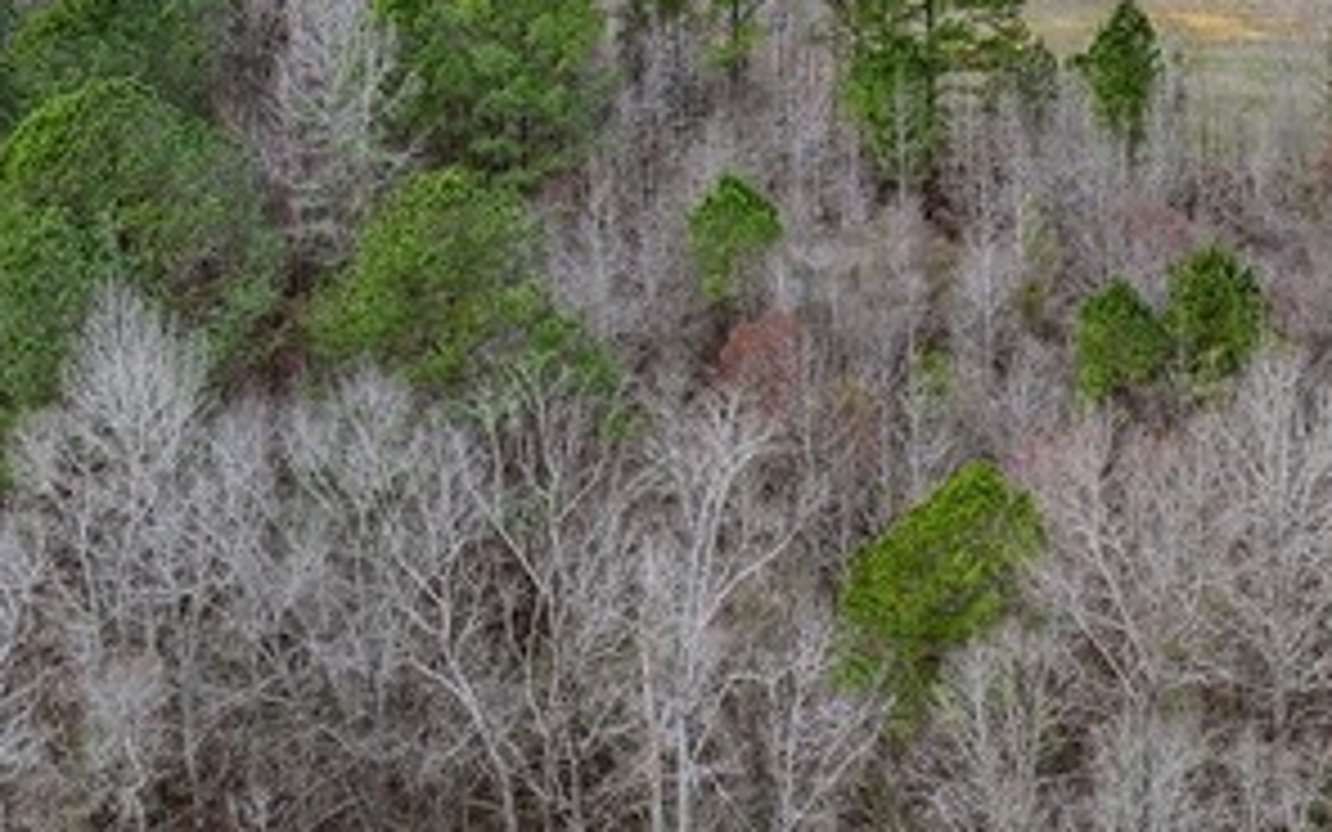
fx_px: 1997
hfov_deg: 35.5
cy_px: -209
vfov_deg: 21.6
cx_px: 1094
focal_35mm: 55
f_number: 2.8
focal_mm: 12.29
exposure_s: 1/1600
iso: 190
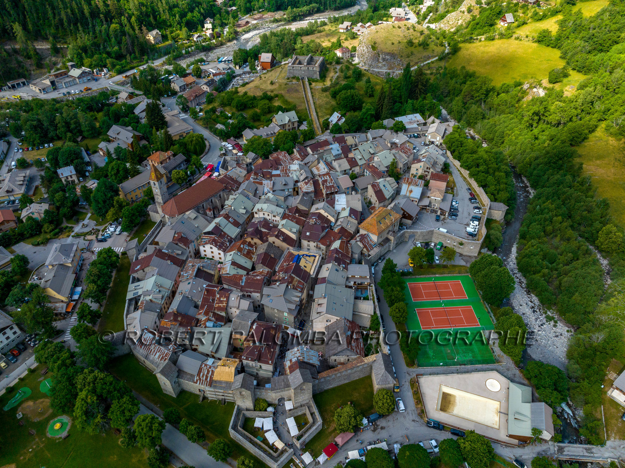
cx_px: 312
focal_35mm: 24
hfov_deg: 71.6
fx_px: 433
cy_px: 234
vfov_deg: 56.8
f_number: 11
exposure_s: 1/320
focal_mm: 12.3
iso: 200
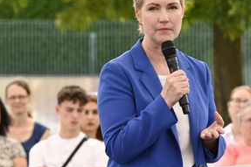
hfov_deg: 6.6
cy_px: 69
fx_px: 2188
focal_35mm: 314
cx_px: 168
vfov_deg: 4.4
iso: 2000
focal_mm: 200
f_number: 9
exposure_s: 1/1000
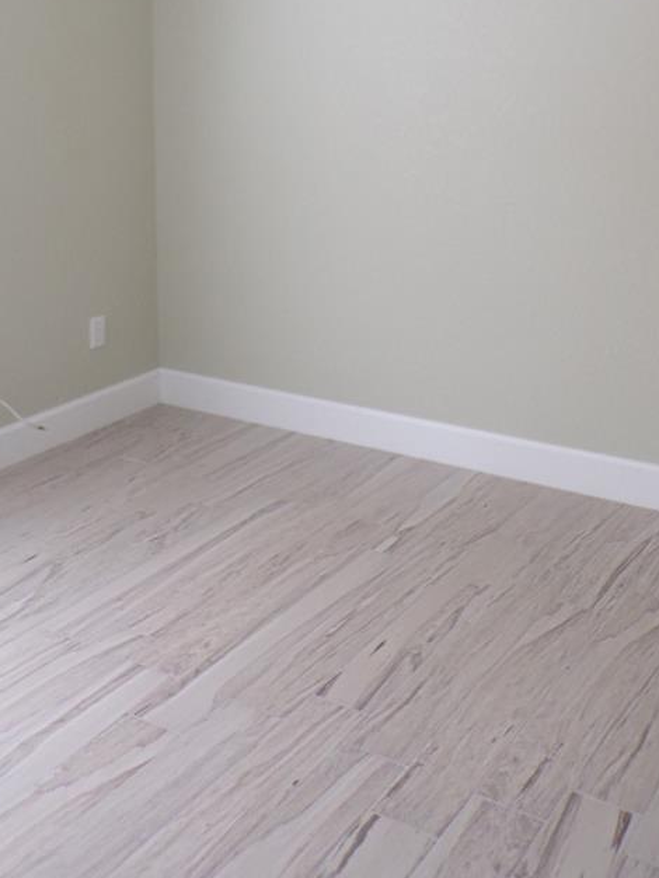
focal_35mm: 46
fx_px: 1167
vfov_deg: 38.3
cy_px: 81
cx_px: 407
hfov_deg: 31.4
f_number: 3
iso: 100
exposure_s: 1/56
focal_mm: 4.3
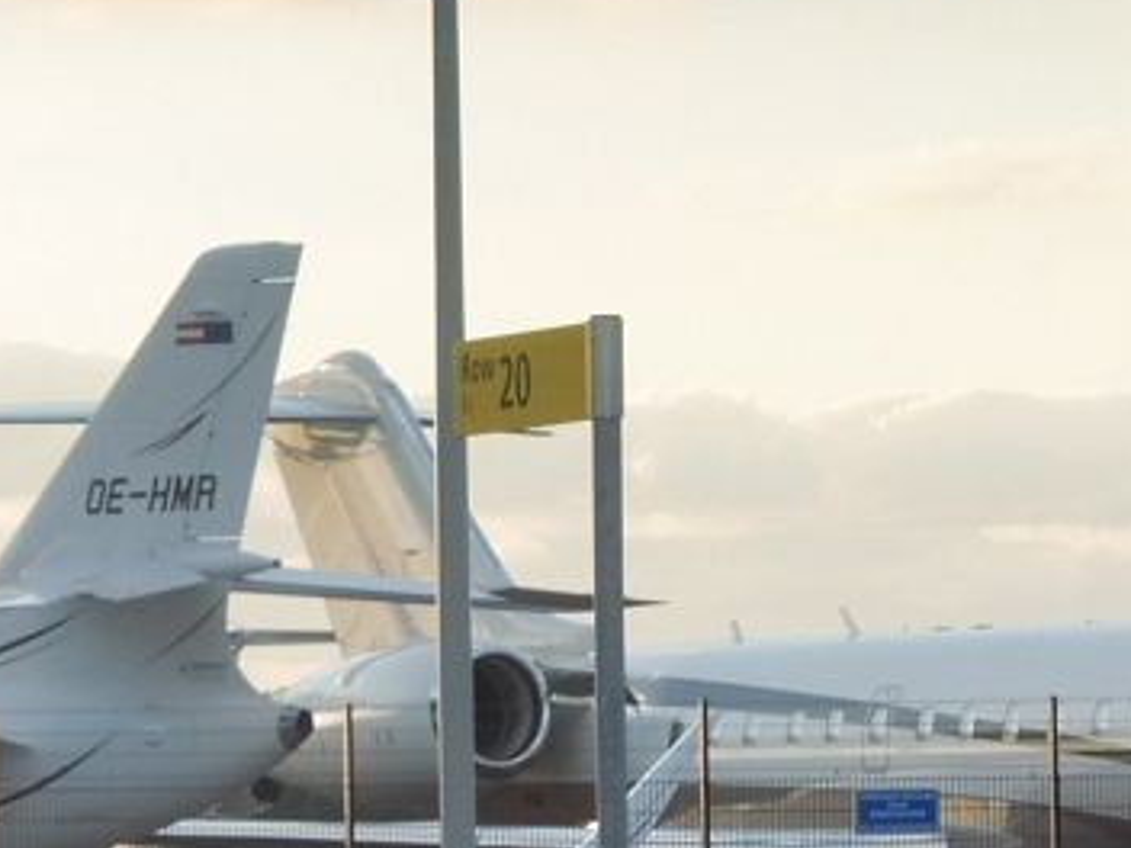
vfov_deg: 4.2
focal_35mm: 355
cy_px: 569
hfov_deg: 5.6
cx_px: 170
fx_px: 11599
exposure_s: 1/100
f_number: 6.3
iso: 160
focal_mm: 21.8
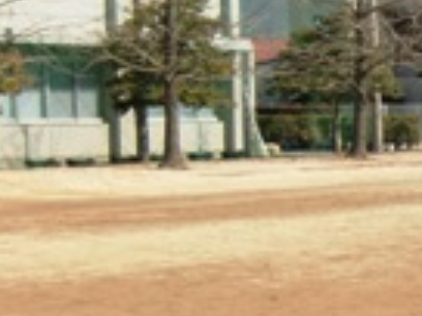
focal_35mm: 132
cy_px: 239
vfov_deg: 11.2
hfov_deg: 14.0
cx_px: 630
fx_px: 1609
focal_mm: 7.1
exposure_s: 1/640
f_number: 3.8
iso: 64
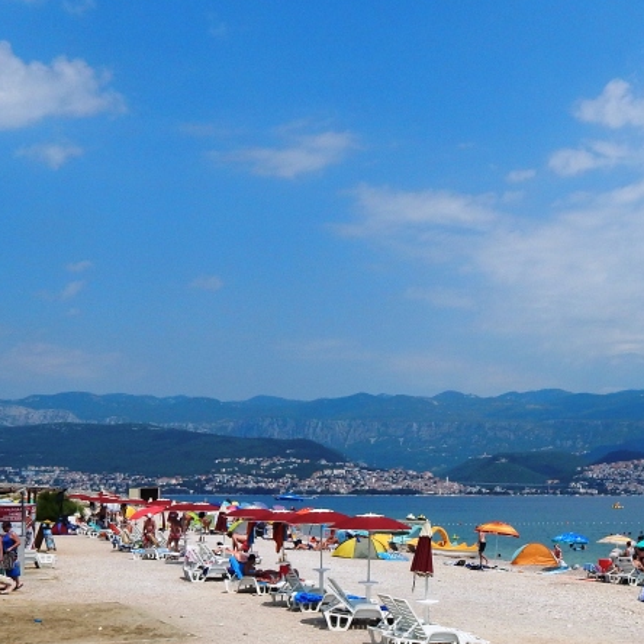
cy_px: 466
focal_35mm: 51
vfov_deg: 32.9
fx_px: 1073
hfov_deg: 32.9
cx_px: 467
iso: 125
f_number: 6.1
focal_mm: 4.5
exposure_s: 1/1000
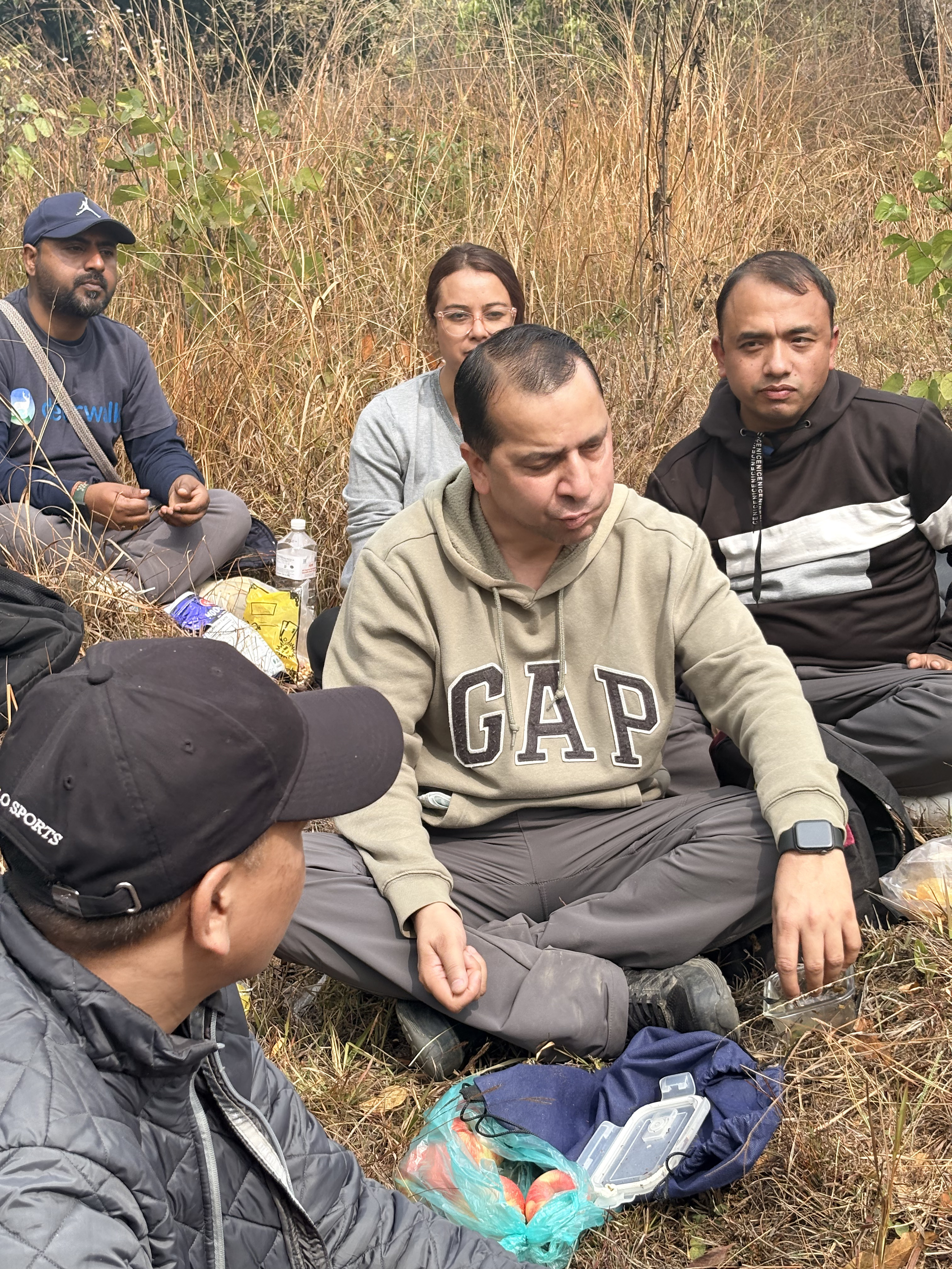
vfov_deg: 36.8
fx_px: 1907
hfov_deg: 28.0
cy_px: 634
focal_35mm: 52
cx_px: 476
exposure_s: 1/1082
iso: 32
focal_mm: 5.96
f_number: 1.6
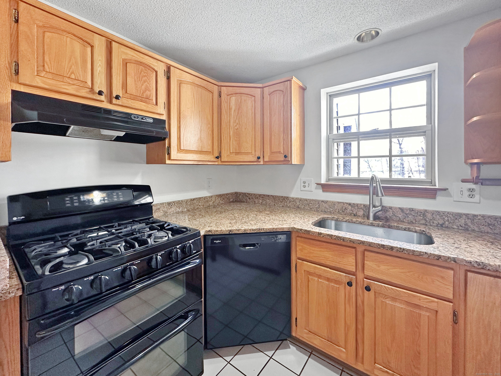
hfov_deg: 102.1
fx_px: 203
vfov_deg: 85.7
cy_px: 188
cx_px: 250
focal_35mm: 14
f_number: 2.2
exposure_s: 1/60
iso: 160
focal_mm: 2.22
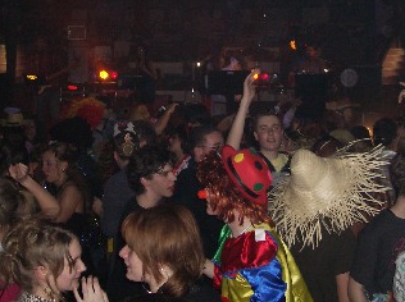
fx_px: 713
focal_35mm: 61
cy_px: 44
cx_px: 174
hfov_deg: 31.7
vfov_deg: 23.5
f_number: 2.6
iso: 200
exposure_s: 1/60
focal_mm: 5.8
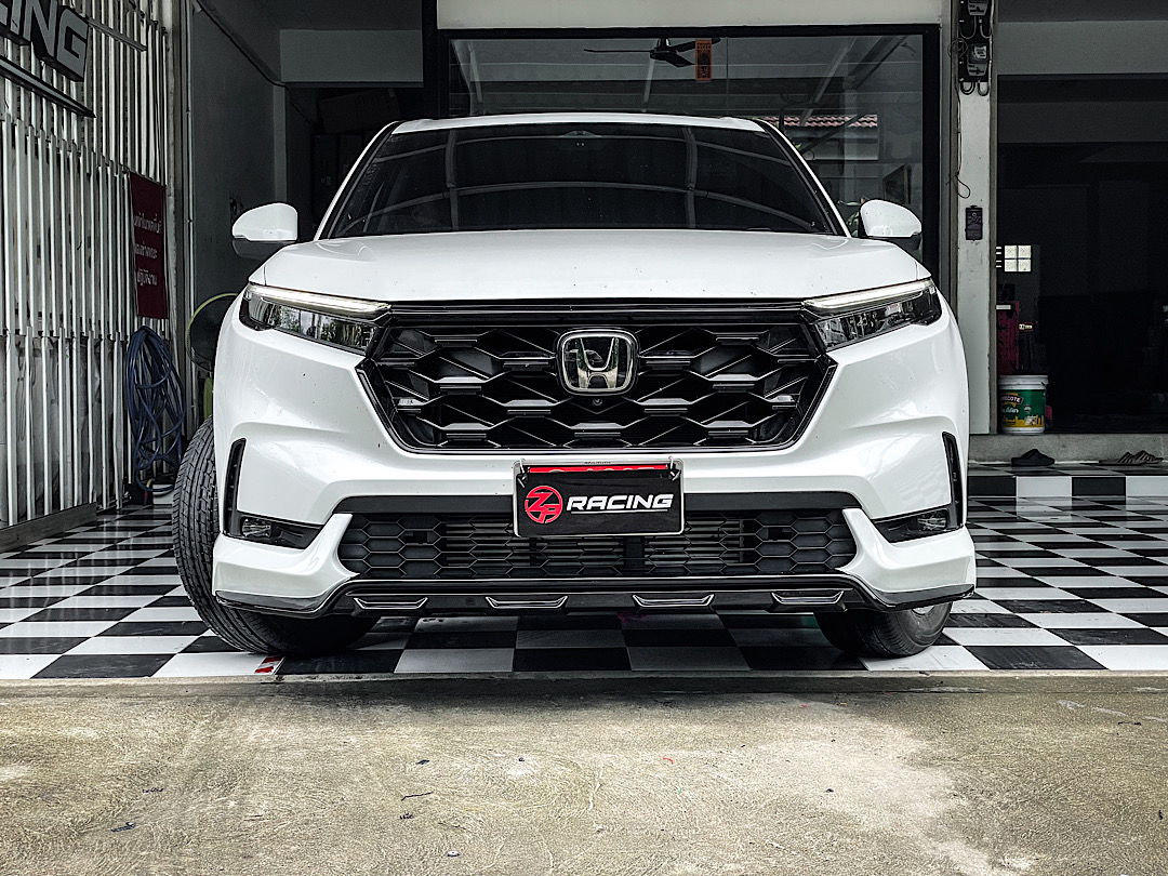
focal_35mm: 52
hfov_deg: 36.8
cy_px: 438
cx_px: 584
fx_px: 1755
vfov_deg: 28.0
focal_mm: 6
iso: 25
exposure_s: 1/380
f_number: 2
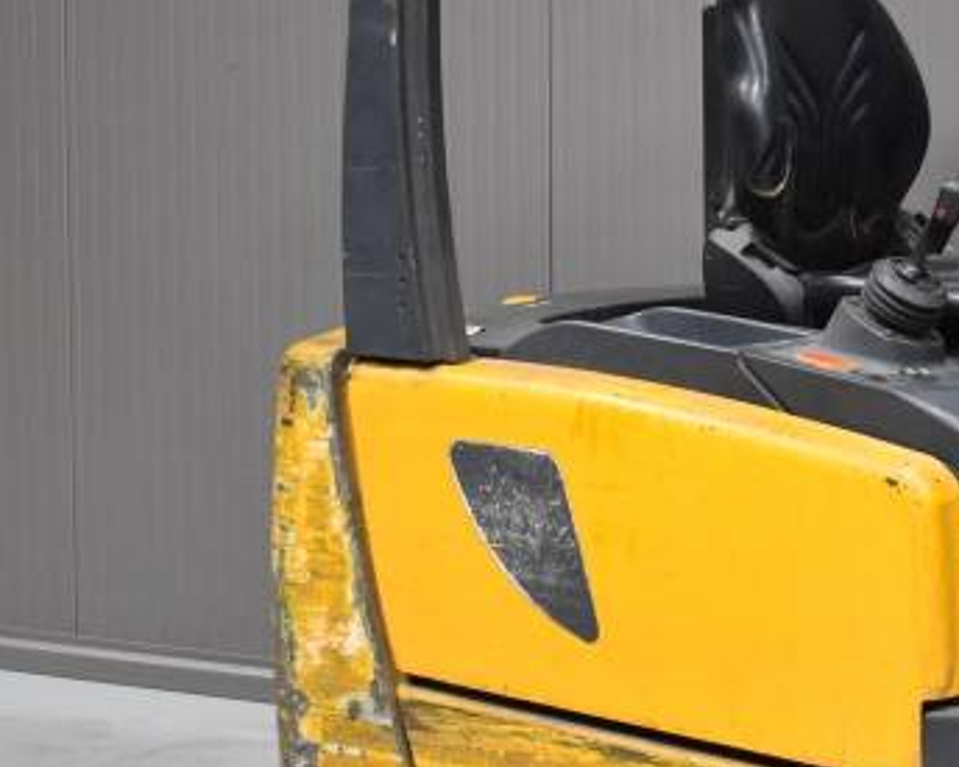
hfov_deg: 15.0
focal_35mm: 123
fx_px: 3480
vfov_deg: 12.6
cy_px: 304
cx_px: 1221
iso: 1250
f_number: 4.5
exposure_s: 1/50
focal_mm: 25
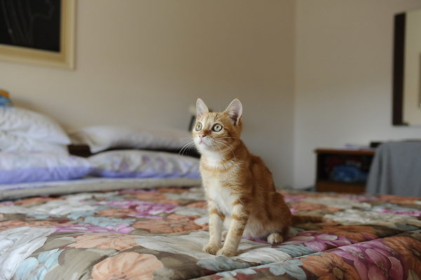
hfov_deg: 43.6
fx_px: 526
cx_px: 210
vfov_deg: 29.8
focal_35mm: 45
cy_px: 140
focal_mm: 45
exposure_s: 1/200
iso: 2200
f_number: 4
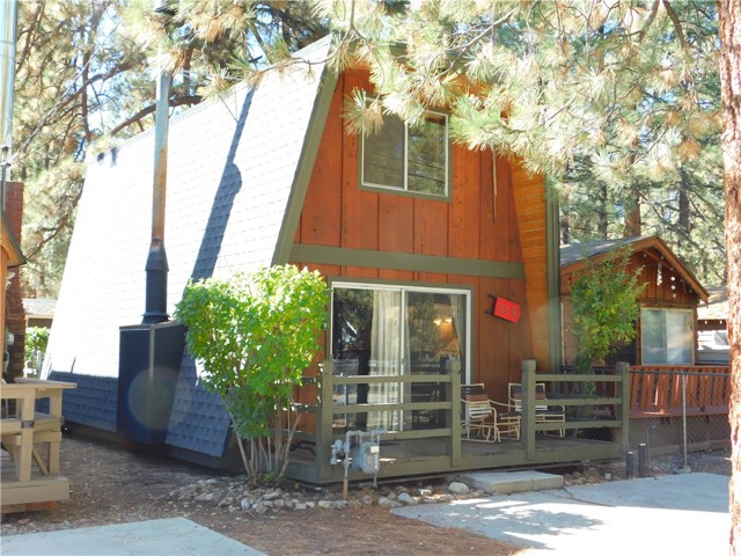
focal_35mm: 40
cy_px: 278
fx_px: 856
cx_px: 370
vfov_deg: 36.0
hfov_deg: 46.8
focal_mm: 7.1
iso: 200
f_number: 3.6
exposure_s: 1/160
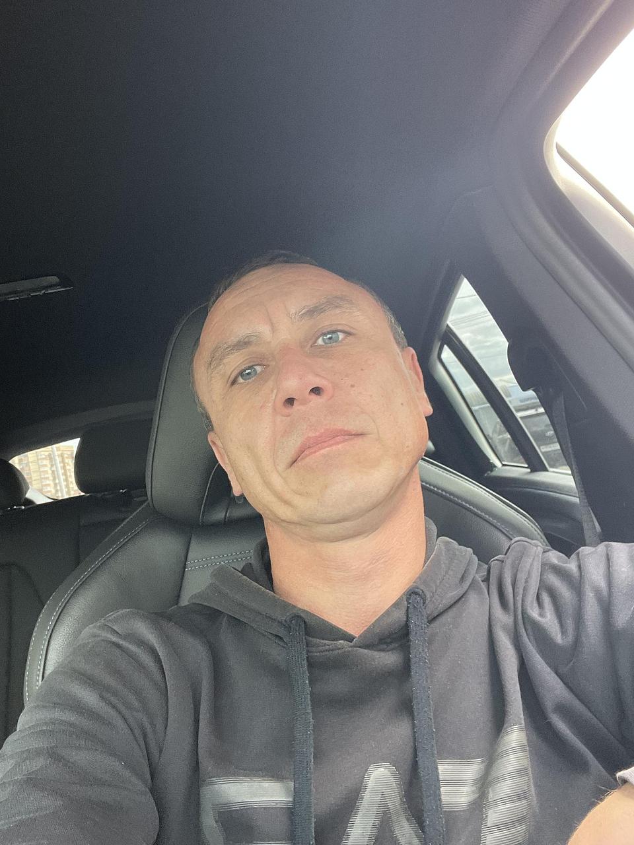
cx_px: 317
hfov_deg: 46.8
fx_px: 733
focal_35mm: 30
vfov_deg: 60.0
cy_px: 422
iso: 80
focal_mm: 2.71
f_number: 2.2
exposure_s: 1/121
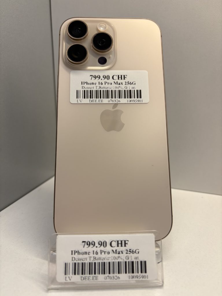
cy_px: 148
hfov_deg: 53.1
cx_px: 111
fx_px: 222
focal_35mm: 26
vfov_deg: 67.3
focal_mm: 5.96
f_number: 1.6
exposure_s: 1/100
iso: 64
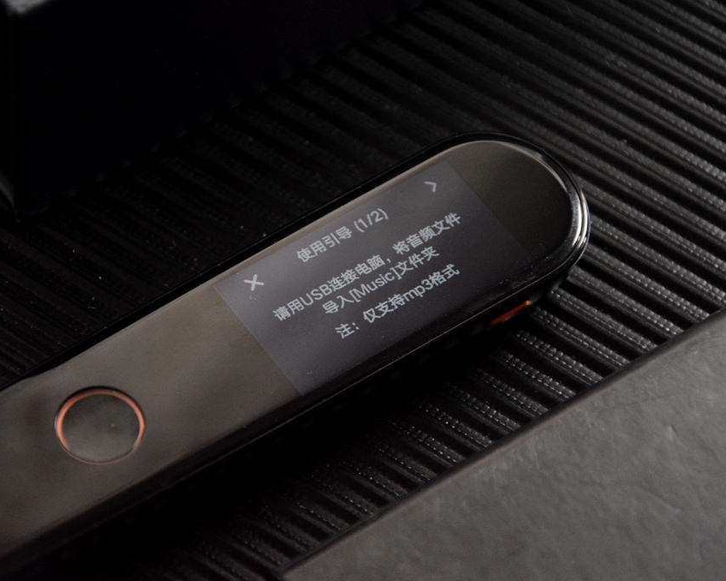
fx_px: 3836
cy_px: 292
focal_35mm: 179
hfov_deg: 10.8
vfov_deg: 8.7
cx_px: 354
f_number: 5.6
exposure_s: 1/125
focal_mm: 105
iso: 2500
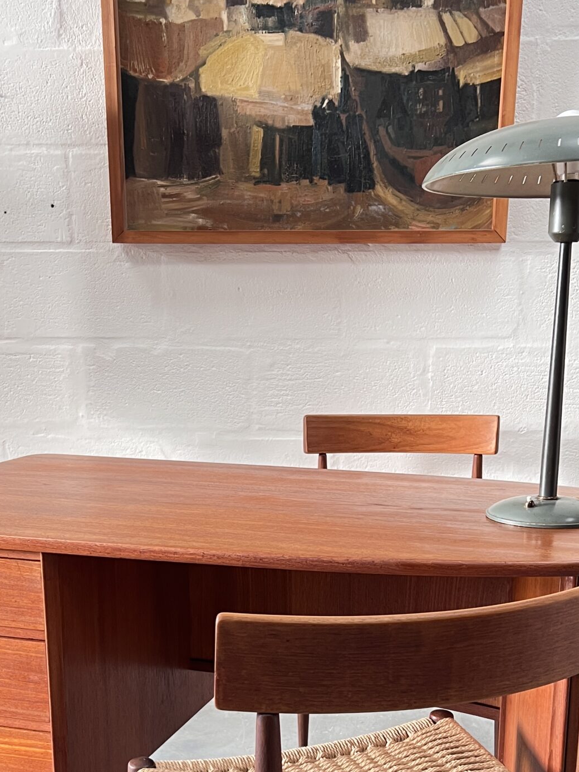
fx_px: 1071
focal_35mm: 48
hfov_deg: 30.3
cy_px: 592
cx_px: 281
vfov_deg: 38.5
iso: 125
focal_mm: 5.7
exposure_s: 1/60
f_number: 1.5
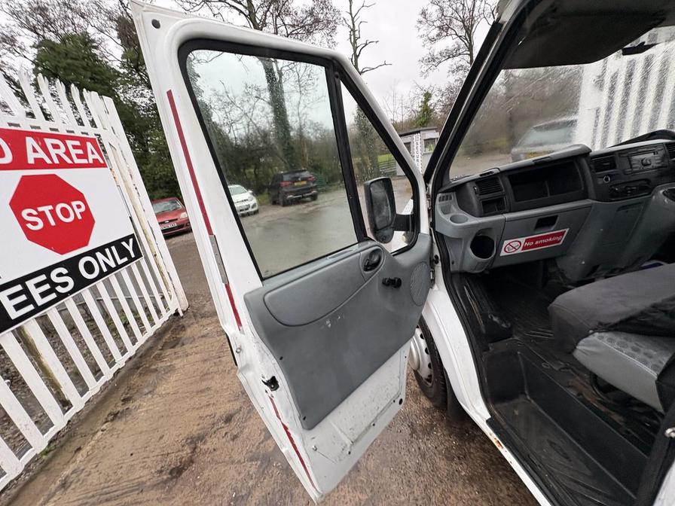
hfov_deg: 102.1
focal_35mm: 14
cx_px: 338
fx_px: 273
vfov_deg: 85.7
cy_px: 253
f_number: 2.2
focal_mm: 2.22
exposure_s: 1/60
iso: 250
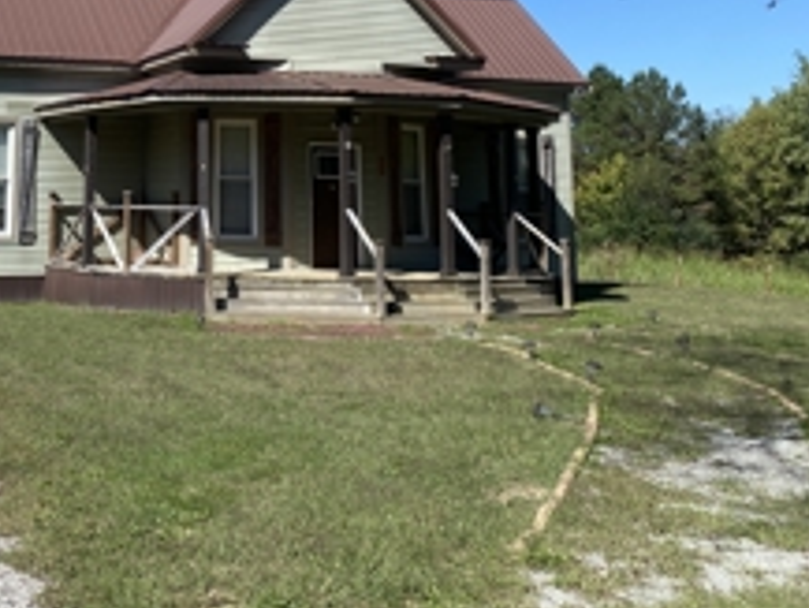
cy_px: 78
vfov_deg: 29.2
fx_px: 1122
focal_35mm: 48
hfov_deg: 37.3
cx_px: 93
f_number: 1.8
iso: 32
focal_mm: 4.25
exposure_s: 1/2755
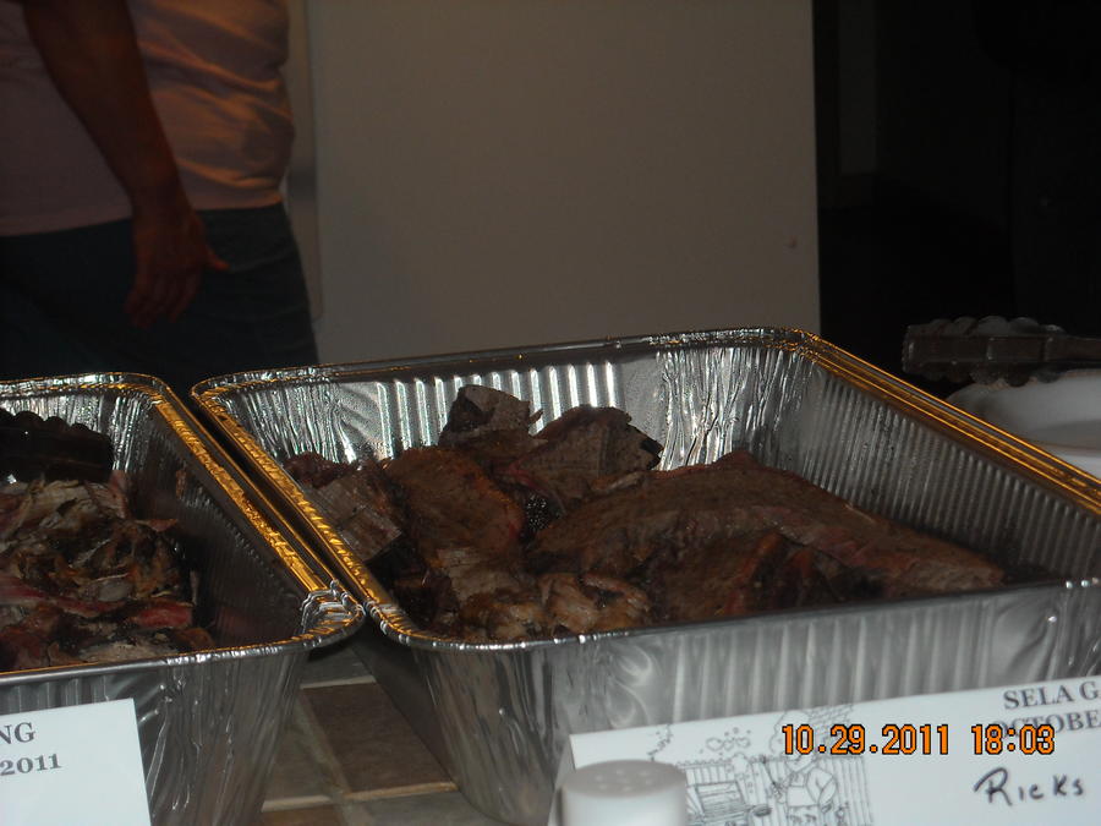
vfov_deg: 14.1
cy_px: 413
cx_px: 550
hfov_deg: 18.7
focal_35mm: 105
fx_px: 3340
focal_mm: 17.1
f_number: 4.7
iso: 200
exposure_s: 1/125
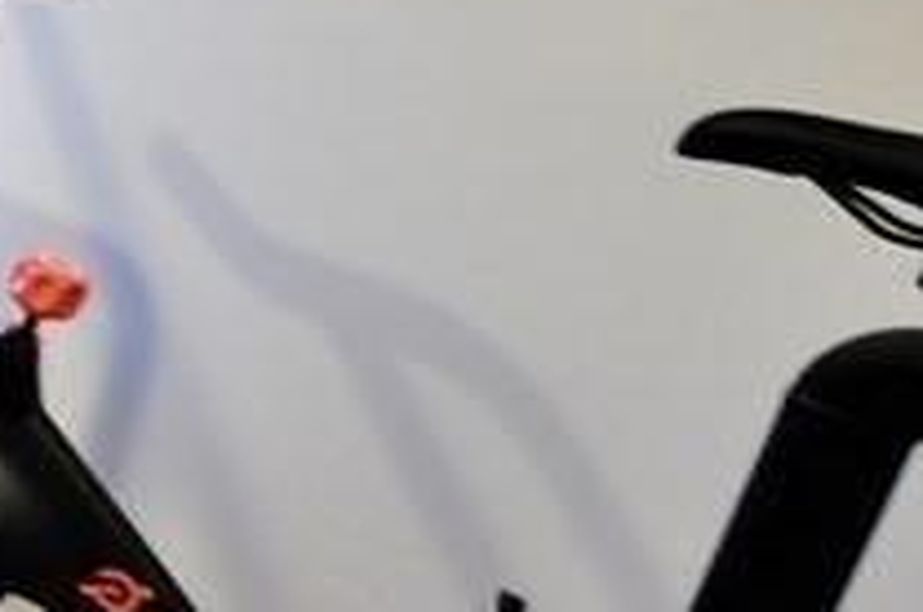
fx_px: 1894
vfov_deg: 17.8
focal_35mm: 74
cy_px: -42
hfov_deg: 16.8
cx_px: -1096
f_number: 3.5
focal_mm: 10
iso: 400
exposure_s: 1/20
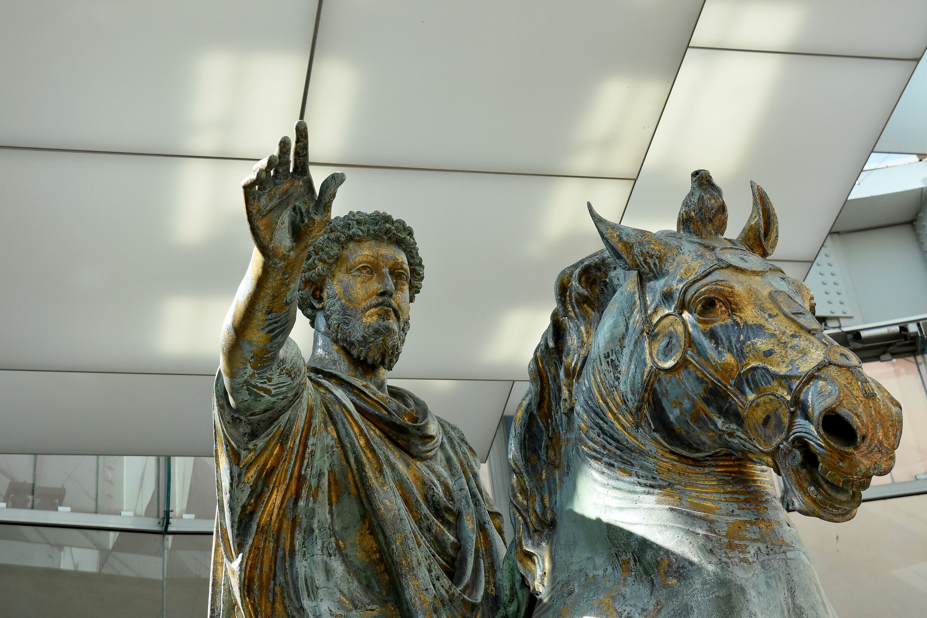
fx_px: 1931
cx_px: 464
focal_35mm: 75
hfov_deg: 27.0
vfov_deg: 18.2
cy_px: 309
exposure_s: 1/320
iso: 800
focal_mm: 50
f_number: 8
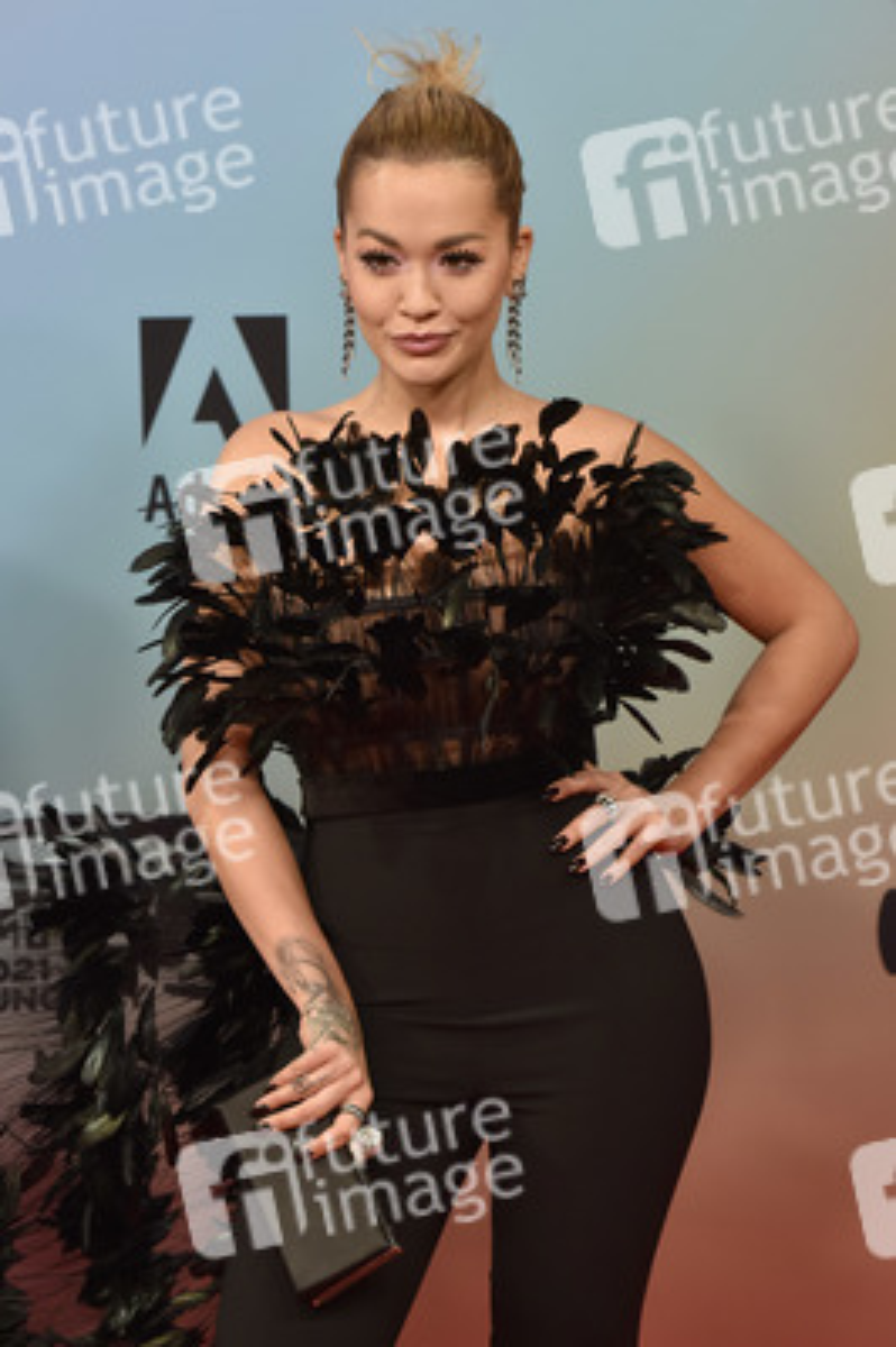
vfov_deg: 16.8
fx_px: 4562
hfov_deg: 11.2
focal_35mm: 122
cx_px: 448
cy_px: 674
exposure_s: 1/200
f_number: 5.6
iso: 2000
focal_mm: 122
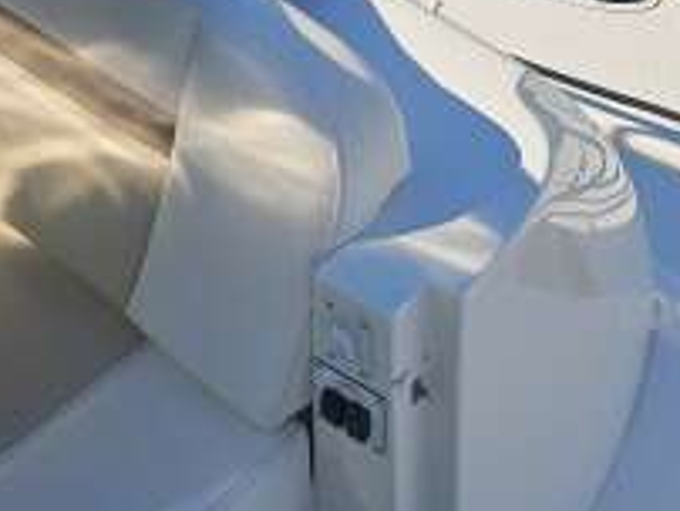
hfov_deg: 21.5
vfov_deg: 16.2
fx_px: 1790
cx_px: 417
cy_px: 155
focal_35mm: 91
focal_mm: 6.3
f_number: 1.7
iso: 10
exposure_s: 1/1286
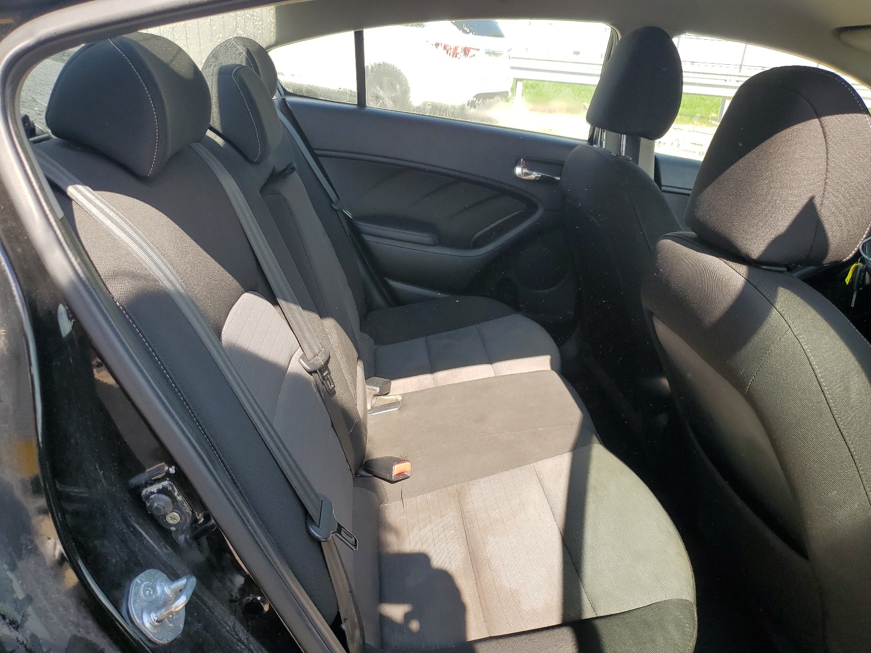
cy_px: 326
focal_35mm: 26
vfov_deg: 53.1
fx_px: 654
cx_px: 436
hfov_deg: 67.3
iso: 50
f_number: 1.5
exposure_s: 1/625
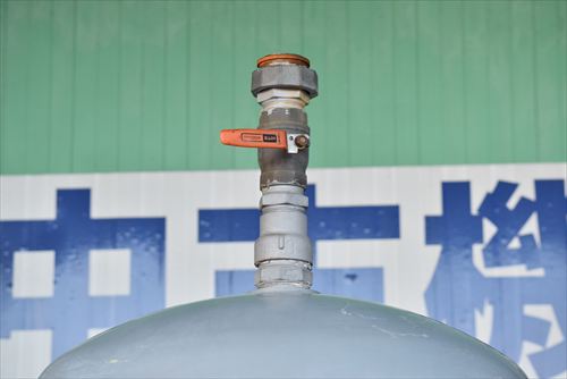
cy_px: 190
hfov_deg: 19.4
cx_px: 284
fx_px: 1655
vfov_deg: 13.1
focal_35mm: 105
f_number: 6.3
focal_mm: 70
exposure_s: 1/80
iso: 1250
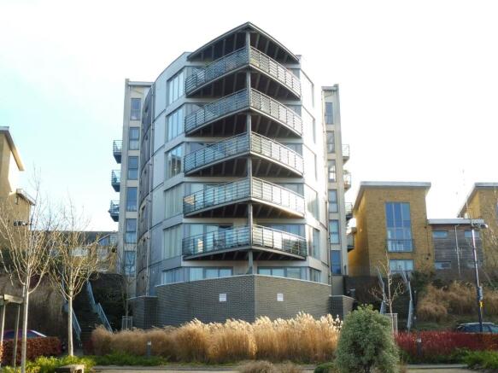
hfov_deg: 45.8
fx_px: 590
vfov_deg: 35.1
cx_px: 249
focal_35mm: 41
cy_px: 186
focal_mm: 7.4
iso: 200
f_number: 5
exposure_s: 1/160
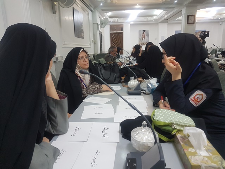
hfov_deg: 67.3
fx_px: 169
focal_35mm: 26
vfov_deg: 53.1
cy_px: 84
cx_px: 112
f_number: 1.7
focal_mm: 4.2
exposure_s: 1/50
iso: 125
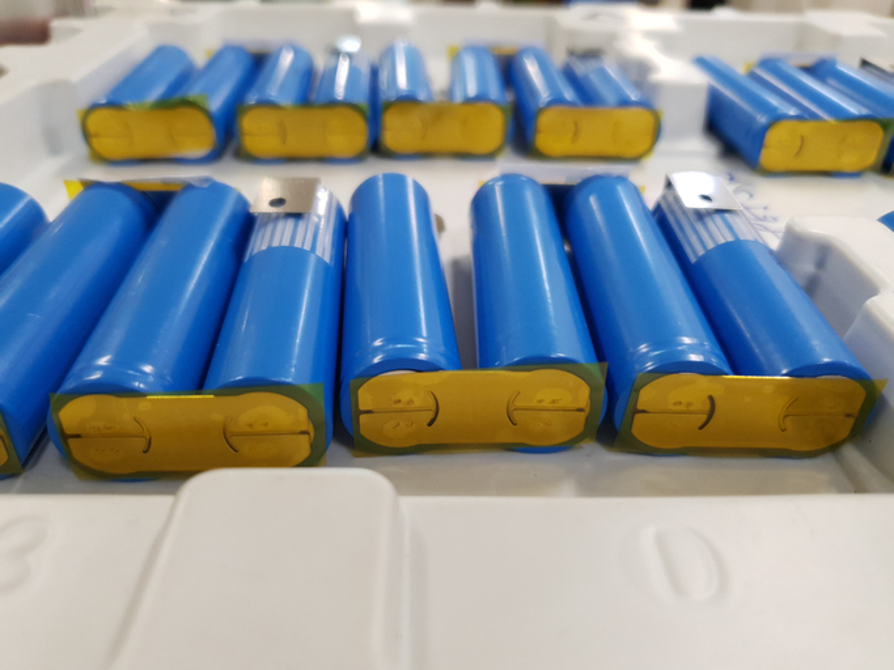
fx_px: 671
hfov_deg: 67.3
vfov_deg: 53.0
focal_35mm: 26
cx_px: 447
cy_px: 335
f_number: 1.5
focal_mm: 4.32
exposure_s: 1/60
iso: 200
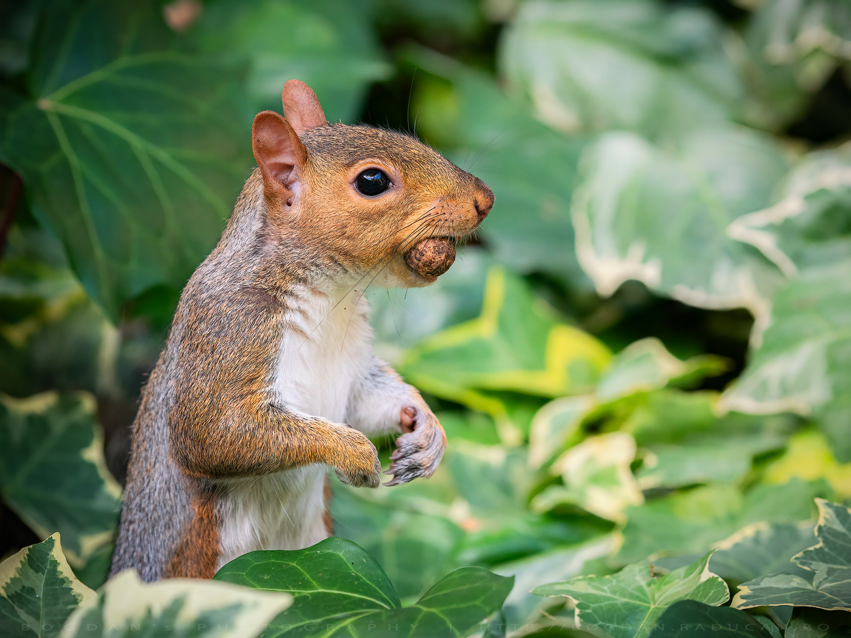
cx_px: 426
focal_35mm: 300
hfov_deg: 6.6
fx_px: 7375
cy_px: 319
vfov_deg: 5.0
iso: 1250
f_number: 4
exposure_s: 1/500
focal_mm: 150
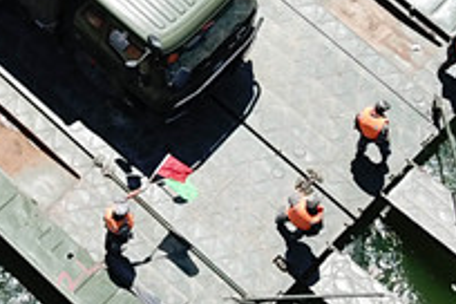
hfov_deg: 13.3
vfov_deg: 9.0
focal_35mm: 151
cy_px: 8
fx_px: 1913
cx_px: -65
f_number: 2.2
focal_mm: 4.73
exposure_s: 1/1227
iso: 100
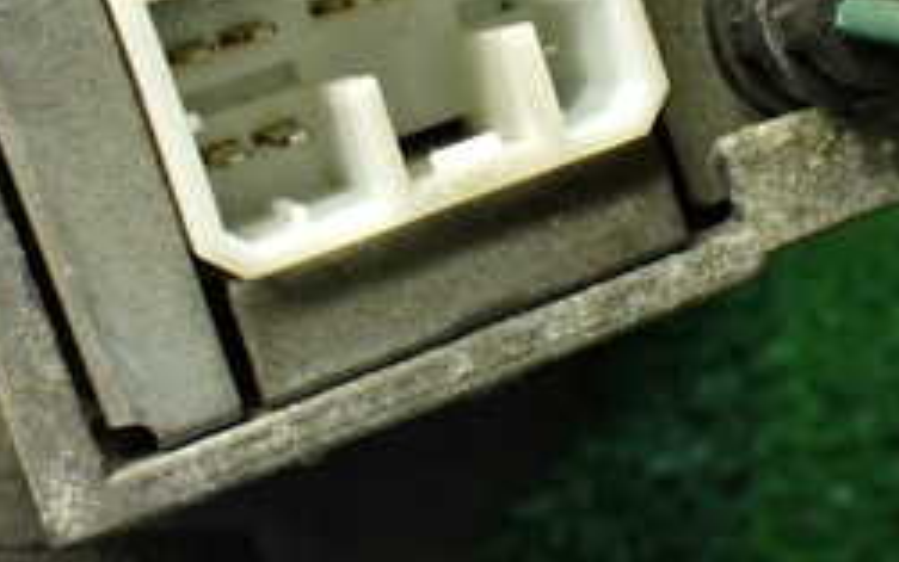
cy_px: 82
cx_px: 516
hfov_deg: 27.1
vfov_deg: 17.0
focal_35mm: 76
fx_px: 1862
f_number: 2.3
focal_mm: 5.4
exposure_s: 1/80
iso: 800
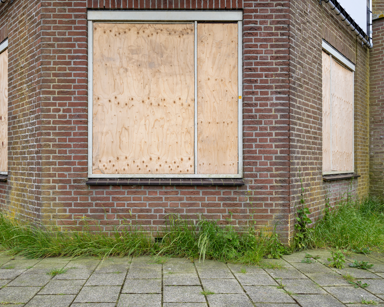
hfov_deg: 66.6
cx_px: 164
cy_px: 154
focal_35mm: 26
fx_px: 291
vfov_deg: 55.7
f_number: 5.6
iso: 100
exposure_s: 1/125
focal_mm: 15
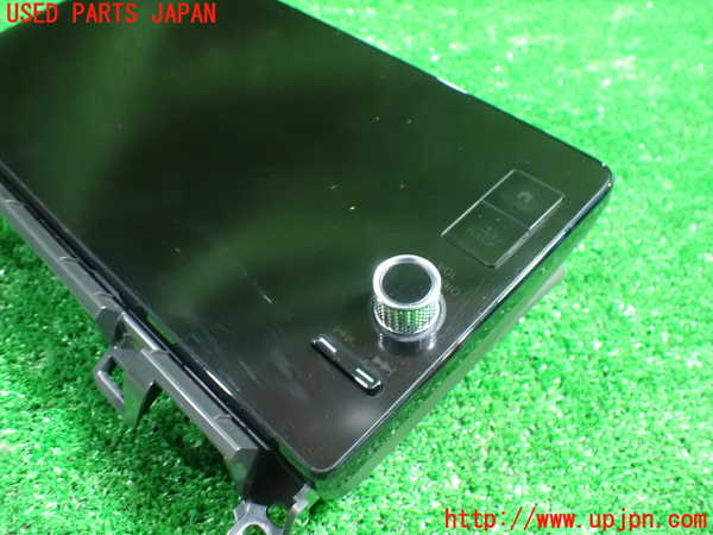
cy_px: 268
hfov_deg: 60.0
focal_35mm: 30
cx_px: 356
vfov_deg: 46.8
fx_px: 618
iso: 1600
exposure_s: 1/25
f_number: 2.3
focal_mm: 5.4
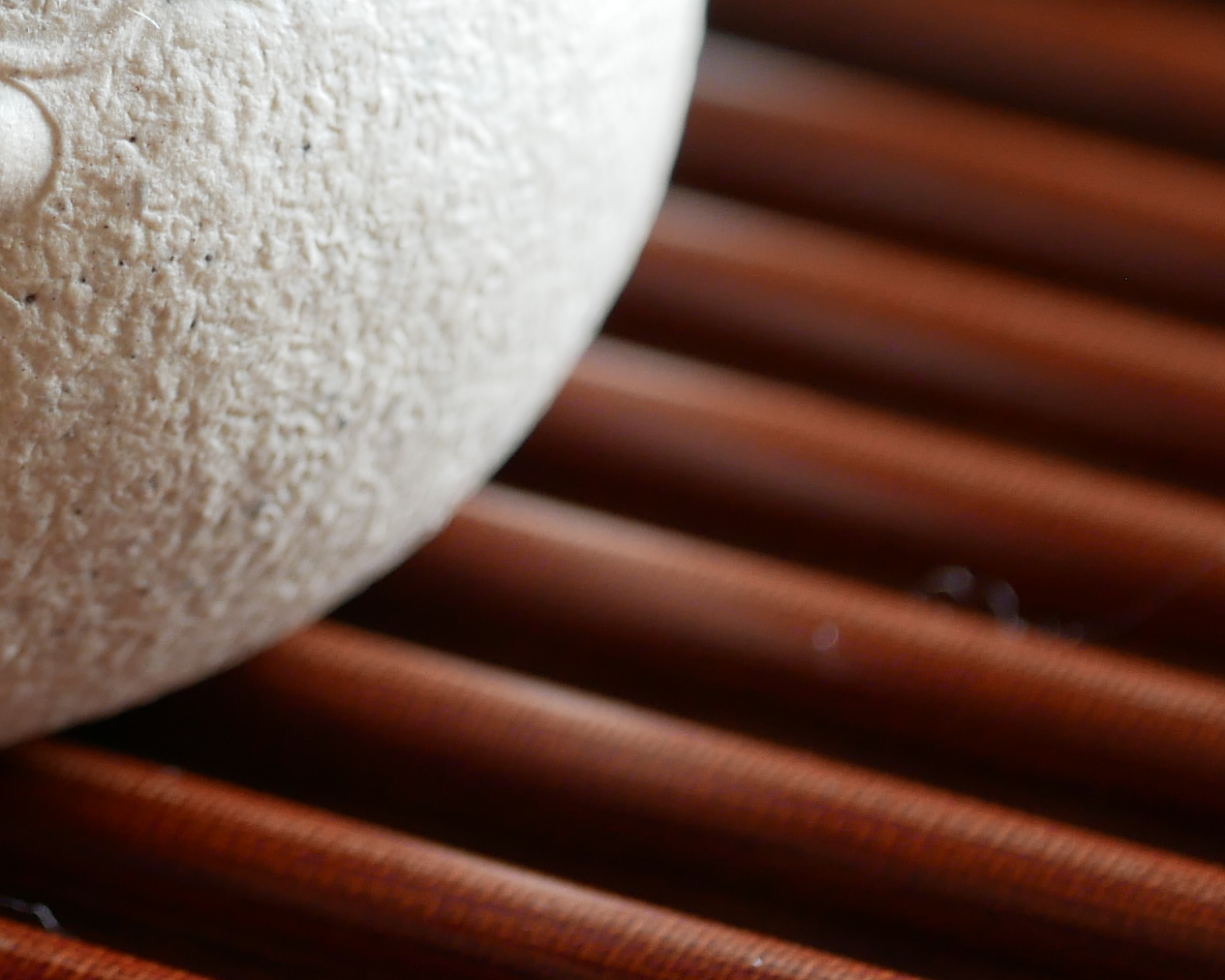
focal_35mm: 319
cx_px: -599
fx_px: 11565
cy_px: -386
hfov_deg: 6.0
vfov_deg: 4.8
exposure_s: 1/125
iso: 200
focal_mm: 45
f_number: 2.8
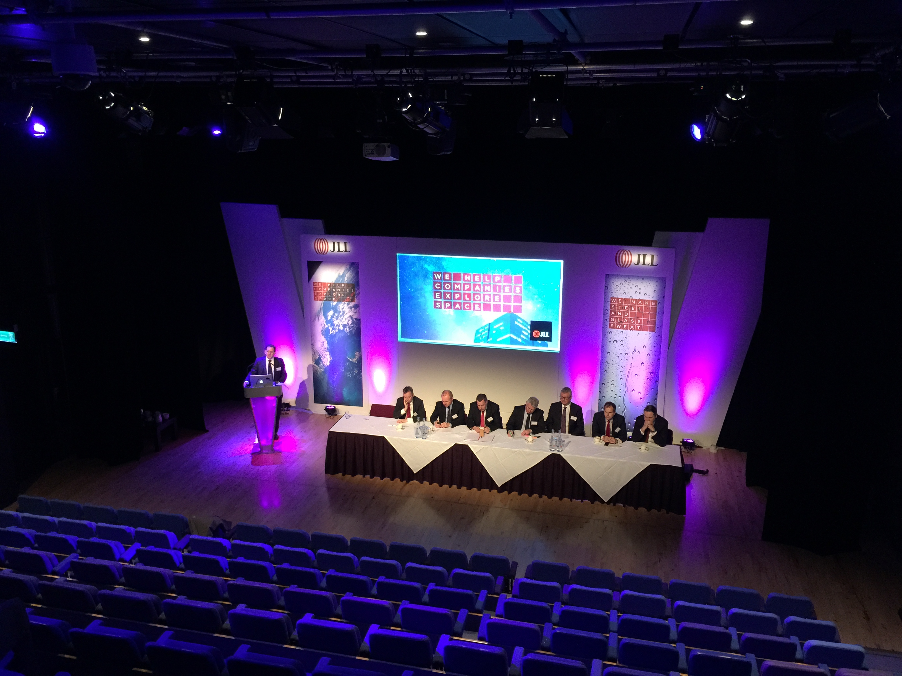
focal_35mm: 29
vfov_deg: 48.2
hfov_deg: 61.7
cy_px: 338
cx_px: 451
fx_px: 756
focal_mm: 4.15
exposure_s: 1/10
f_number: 2.2
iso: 125
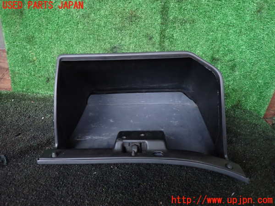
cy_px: 103
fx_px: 199
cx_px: 138
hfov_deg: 69.4
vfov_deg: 54.9
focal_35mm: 25
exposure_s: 1/13
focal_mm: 4.5
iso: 800
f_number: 2
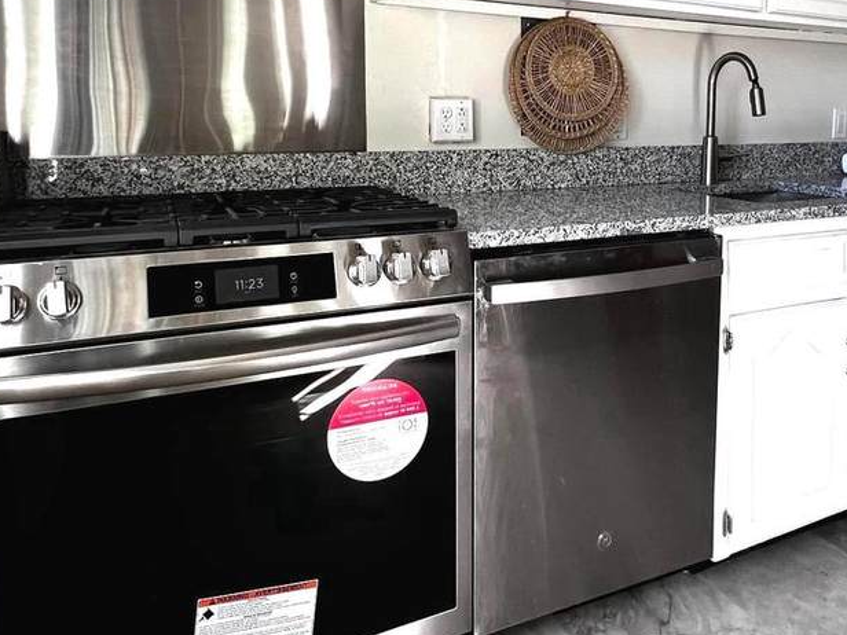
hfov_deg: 64.7
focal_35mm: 27
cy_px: 177
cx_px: 509
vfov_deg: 49.8
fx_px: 661
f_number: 1.8
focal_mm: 1.57
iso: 100
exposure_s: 1/99
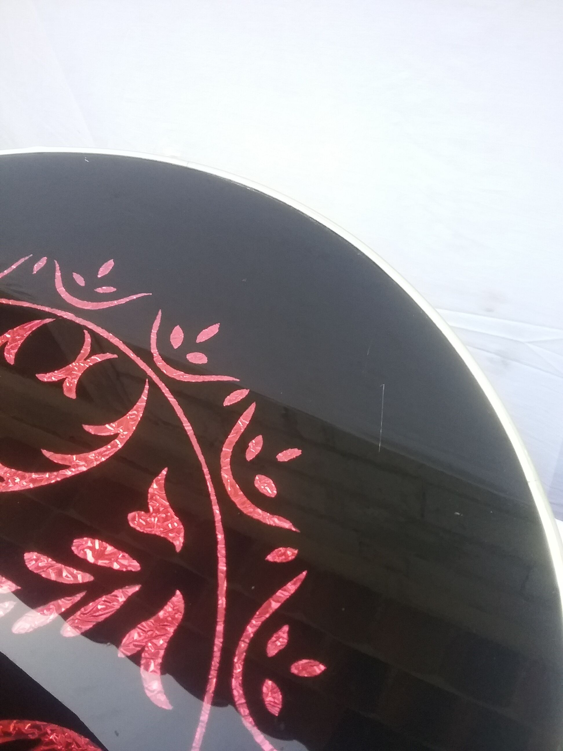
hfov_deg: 45.4
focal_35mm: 31
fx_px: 672
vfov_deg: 58.4
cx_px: 282
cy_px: 376
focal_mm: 3.3
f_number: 2.2
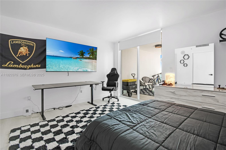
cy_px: 75
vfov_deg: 77.3
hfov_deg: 100.4
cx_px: 113
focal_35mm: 15
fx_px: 94
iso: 250
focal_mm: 10
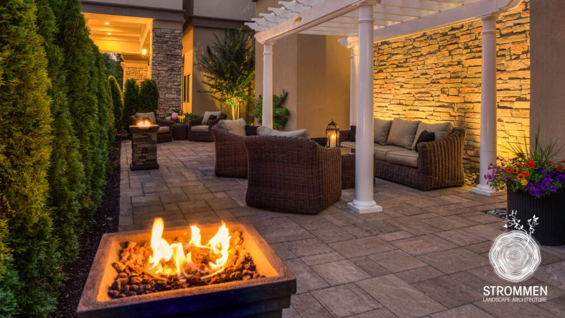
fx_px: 479
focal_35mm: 32
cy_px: 105
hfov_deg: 61.0
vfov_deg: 36.3
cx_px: 282
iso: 32
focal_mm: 4.15
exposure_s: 1/1647
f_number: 2.2
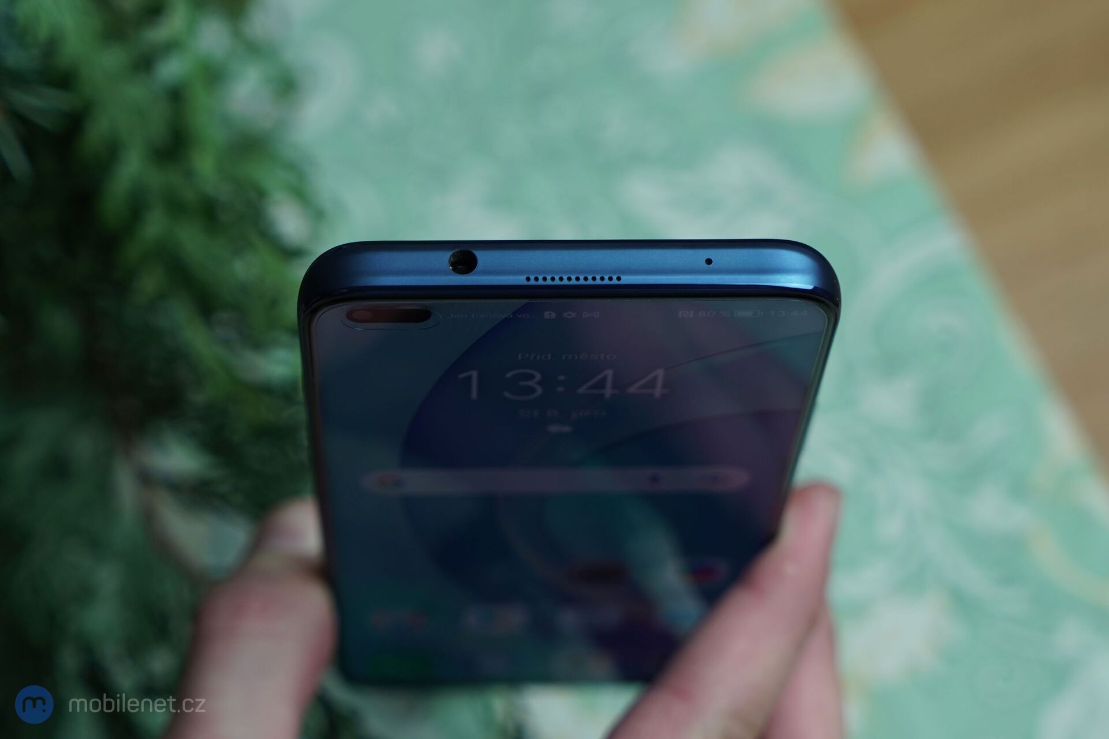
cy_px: 370
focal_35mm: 70
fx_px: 2156
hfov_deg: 28.8
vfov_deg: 19.5
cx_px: 554
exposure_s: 1/160
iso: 400
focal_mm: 70
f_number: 5.6
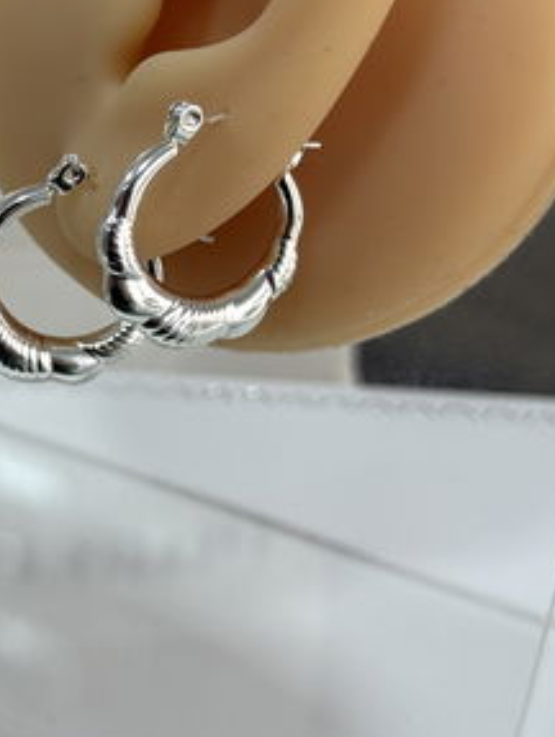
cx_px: 98
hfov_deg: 16.5
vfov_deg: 21.7
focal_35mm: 89
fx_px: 1898
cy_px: 160
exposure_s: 1/100
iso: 80
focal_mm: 6.76
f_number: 1.78
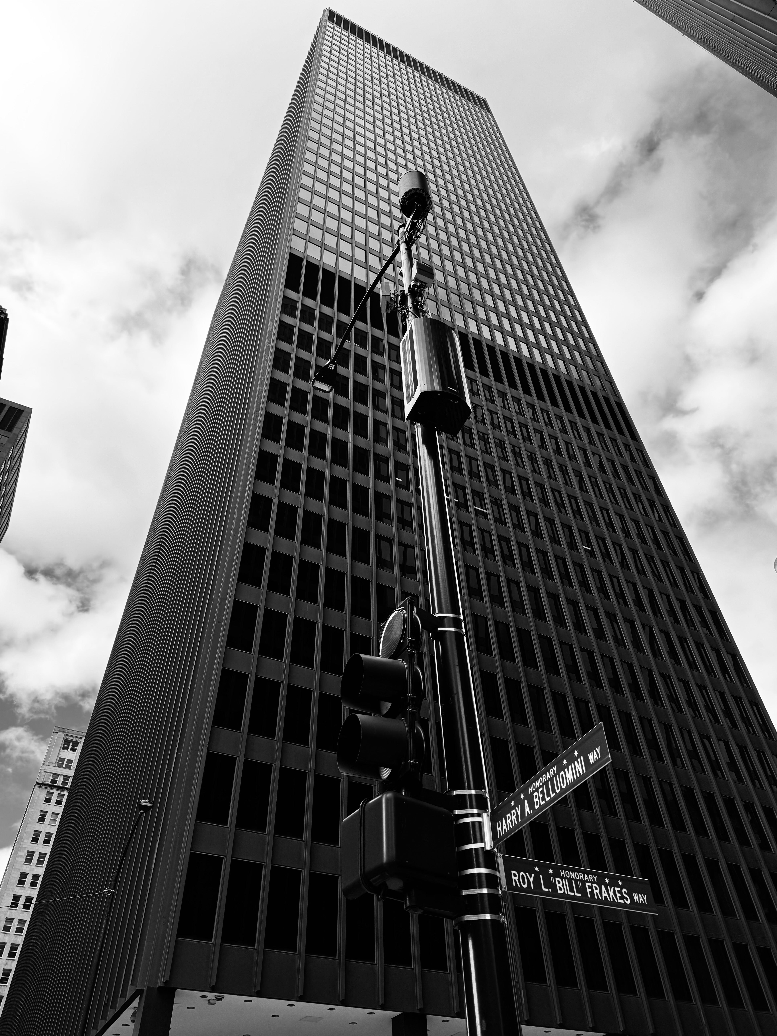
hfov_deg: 56.8
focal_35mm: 24
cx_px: 388
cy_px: 518
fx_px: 718
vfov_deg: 71.6
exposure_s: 1/2710
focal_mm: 6.86
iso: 80
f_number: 1.78
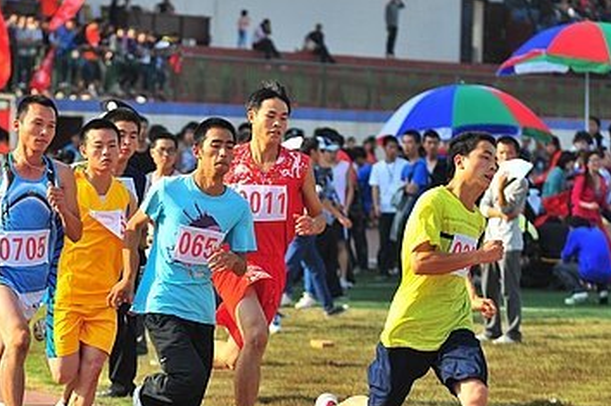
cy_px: 189
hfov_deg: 9.0
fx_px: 3881
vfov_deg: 6.0
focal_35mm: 229
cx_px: 98
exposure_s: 1/2000
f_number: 2.8
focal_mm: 90
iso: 200
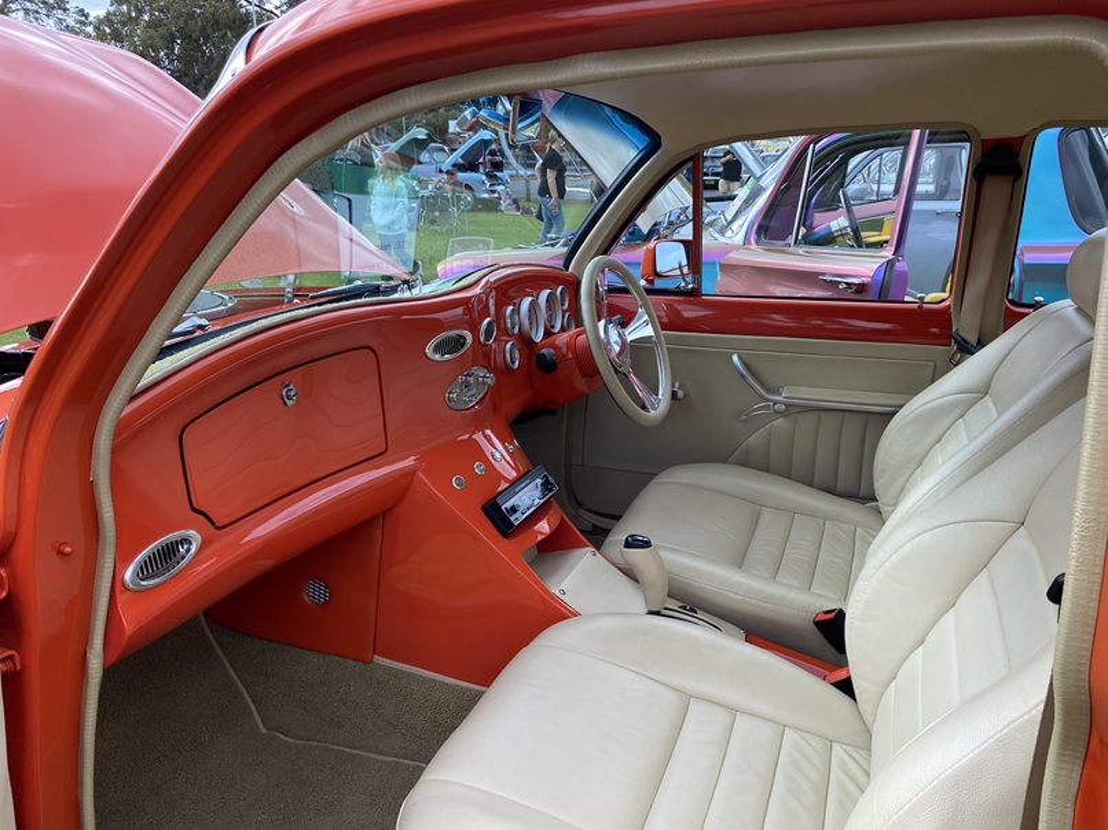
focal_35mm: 26
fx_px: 832
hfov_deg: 67.3
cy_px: 415
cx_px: 554
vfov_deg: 53.0
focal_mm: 4.25
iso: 32
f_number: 1.8
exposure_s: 1/385
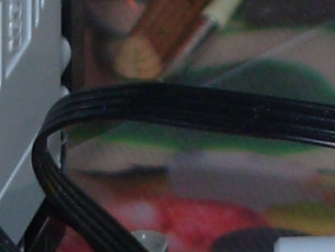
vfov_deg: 2.8
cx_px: 63
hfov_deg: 3.7
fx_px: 5210
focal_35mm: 538
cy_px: 390
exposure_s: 1/45.3
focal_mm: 11.5
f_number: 3.5
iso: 50
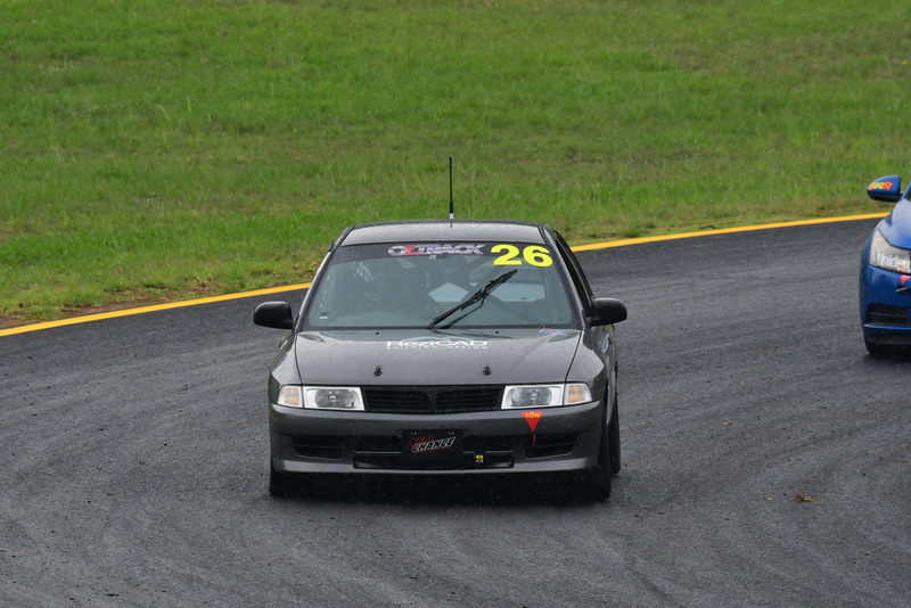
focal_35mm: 600
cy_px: 304
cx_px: 456
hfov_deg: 3.4
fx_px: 15188
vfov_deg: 2.3
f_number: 11
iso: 1000
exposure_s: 1/640
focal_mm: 400
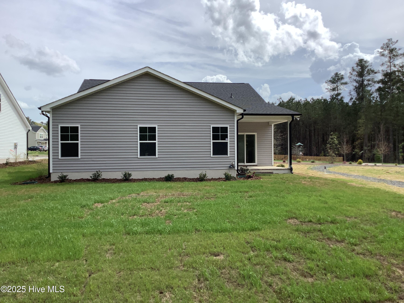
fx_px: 362
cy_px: 152
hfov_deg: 58.4
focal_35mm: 31
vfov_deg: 45.4
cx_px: 202
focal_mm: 3.3
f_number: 2.4
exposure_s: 1/1852
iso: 25
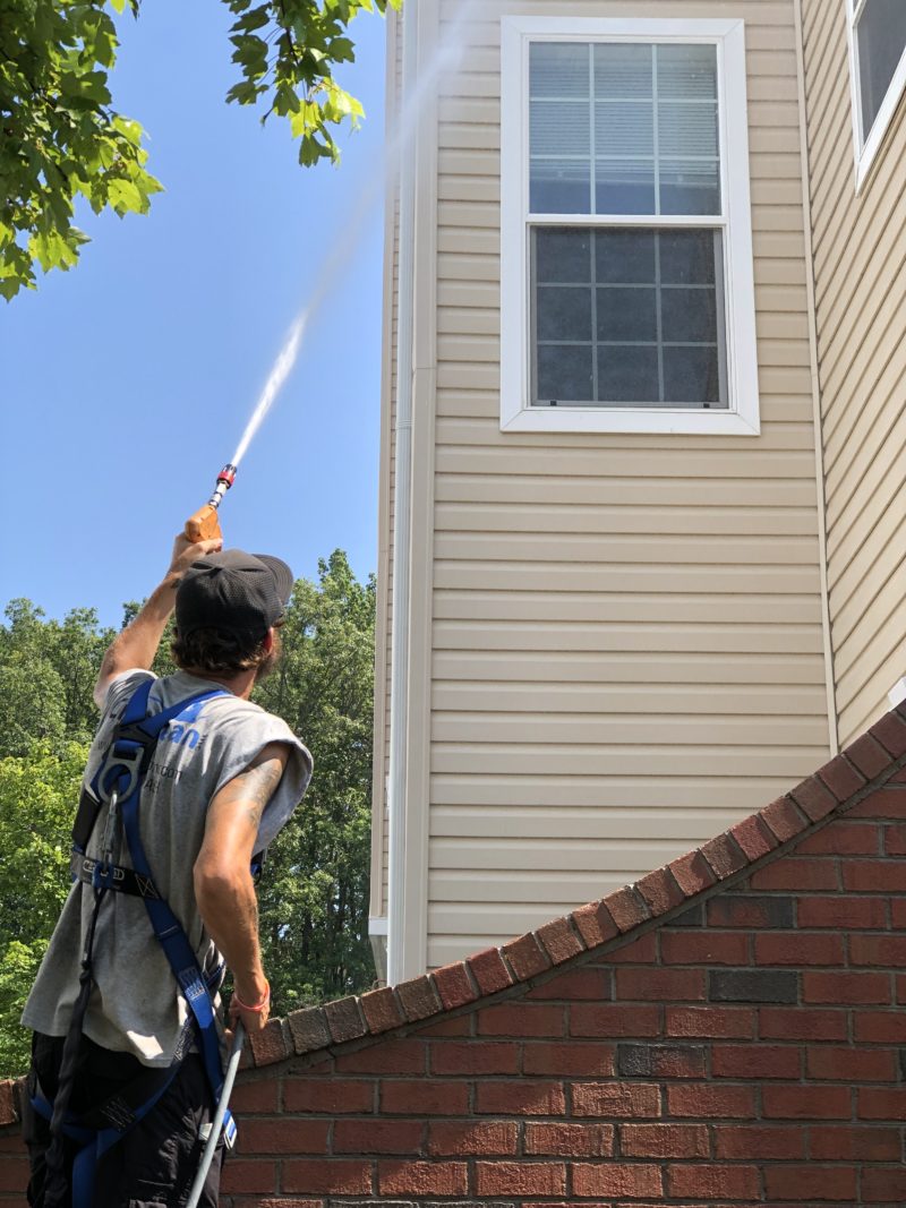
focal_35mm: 57
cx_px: 453
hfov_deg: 25.7
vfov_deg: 33.8
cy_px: 604
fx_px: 1990
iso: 20
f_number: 2.8
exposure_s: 1/331
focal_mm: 6.6
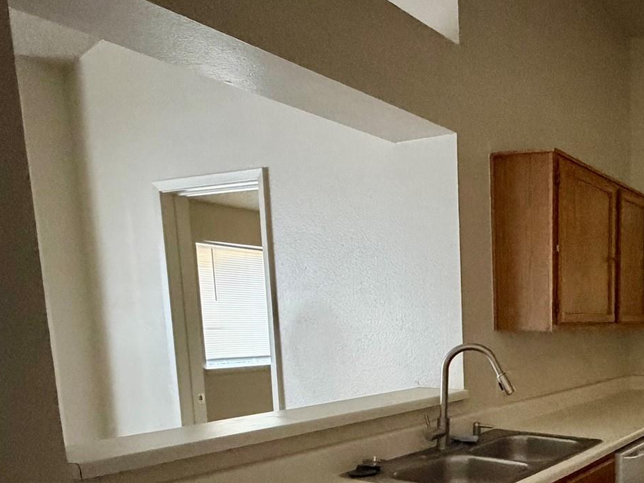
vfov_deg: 43.3
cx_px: 641
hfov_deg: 48.3
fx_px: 577
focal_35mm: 31
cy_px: 387
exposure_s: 1/40
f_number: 2.2
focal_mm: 2.22
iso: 1600
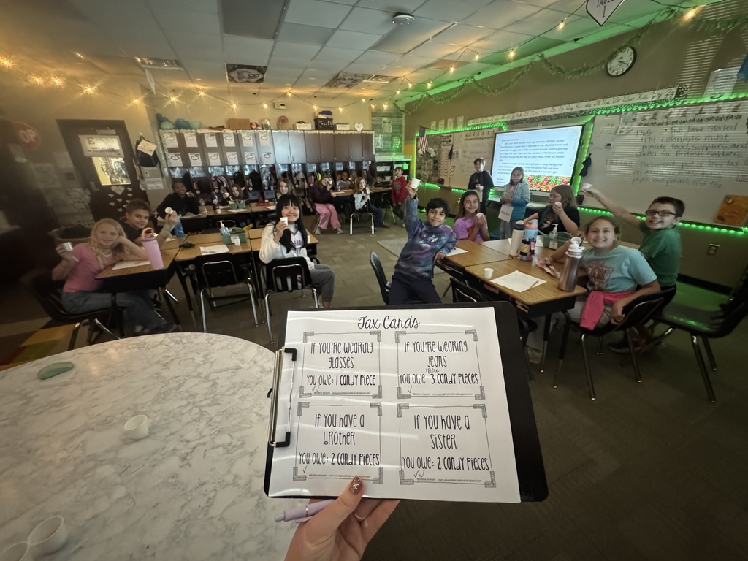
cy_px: 280
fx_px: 303
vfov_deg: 85.7
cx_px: 374
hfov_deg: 102.1
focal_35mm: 14
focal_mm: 2.22
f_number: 2.2
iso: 1600
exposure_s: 1/40
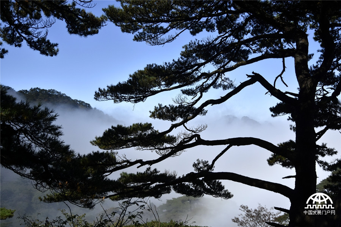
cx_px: 170
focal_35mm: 30
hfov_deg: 61.9
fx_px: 284
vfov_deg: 43.6
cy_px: 114
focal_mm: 20
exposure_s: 1/8000
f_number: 3.8
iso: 400
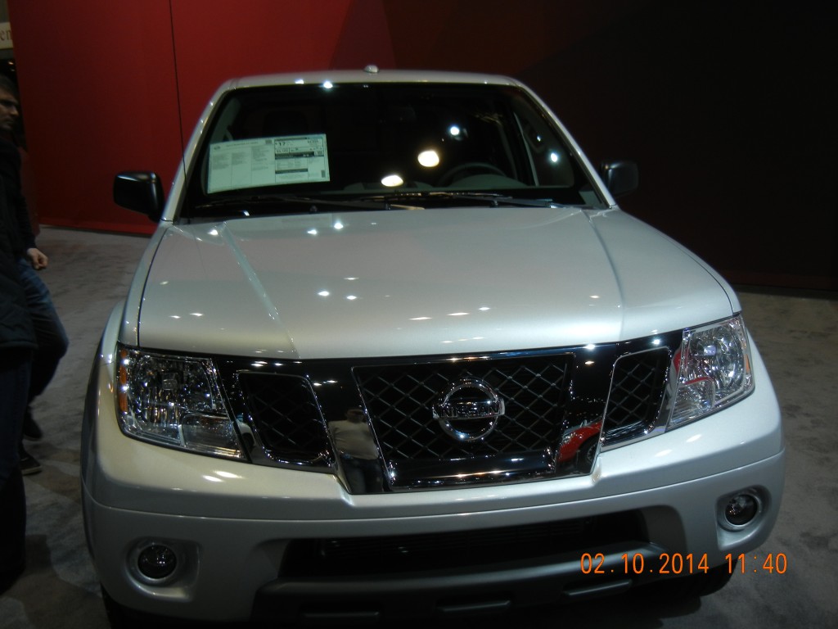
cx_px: 419
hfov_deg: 54.0
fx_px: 823
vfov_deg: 41.8
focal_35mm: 34
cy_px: 314
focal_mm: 6.2
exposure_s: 1/139
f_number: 3.6
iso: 160
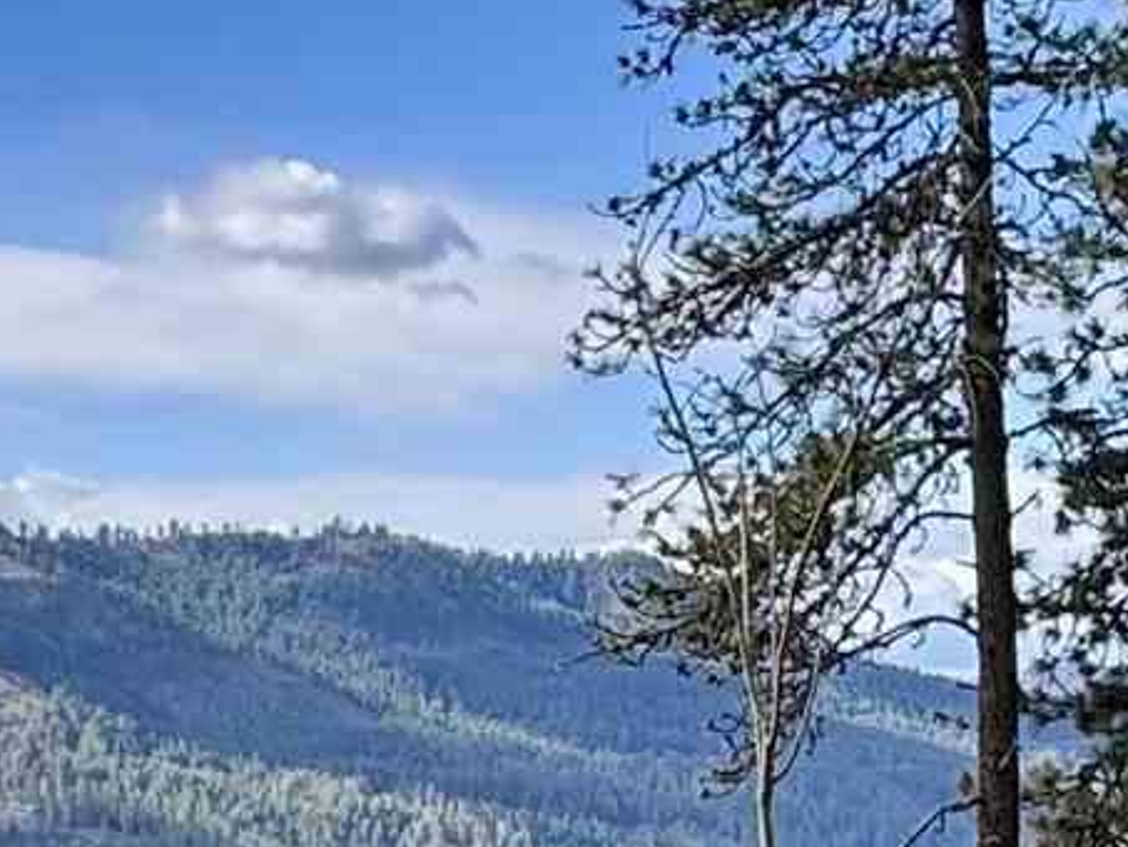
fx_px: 3096
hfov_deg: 20.6
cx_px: 538
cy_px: 991
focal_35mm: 95
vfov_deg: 15.1
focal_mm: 2.22
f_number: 2.2
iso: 40
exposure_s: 1/849
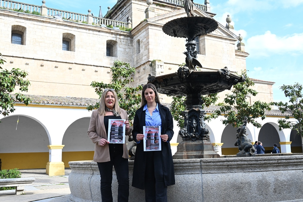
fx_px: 311
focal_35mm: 37
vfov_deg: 35.9
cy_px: 101
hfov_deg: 51.9
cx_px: 152
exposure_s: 1/320
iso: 800
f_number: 10
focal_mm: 37
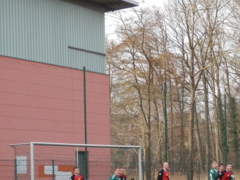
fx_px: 874
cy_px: 147
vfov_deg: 11.7
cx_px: 249
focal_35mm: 126
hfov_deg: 15.3
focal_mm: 10.8
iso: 320
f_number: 4.2
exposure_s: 1/500
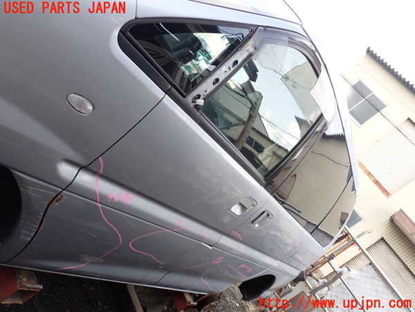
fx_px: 360
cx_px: 208
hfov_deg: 60.0
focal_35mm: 30
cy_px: 156
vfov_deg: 46.8
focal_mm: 5.4
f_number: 3.2
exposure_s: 1/125
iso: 100
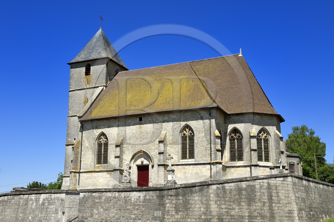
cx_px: 167
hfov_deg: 42.8
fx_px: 426
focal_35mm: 46
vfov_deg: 29.2
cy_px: 111
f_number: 13
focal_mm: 46
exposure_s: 1/250
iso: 200
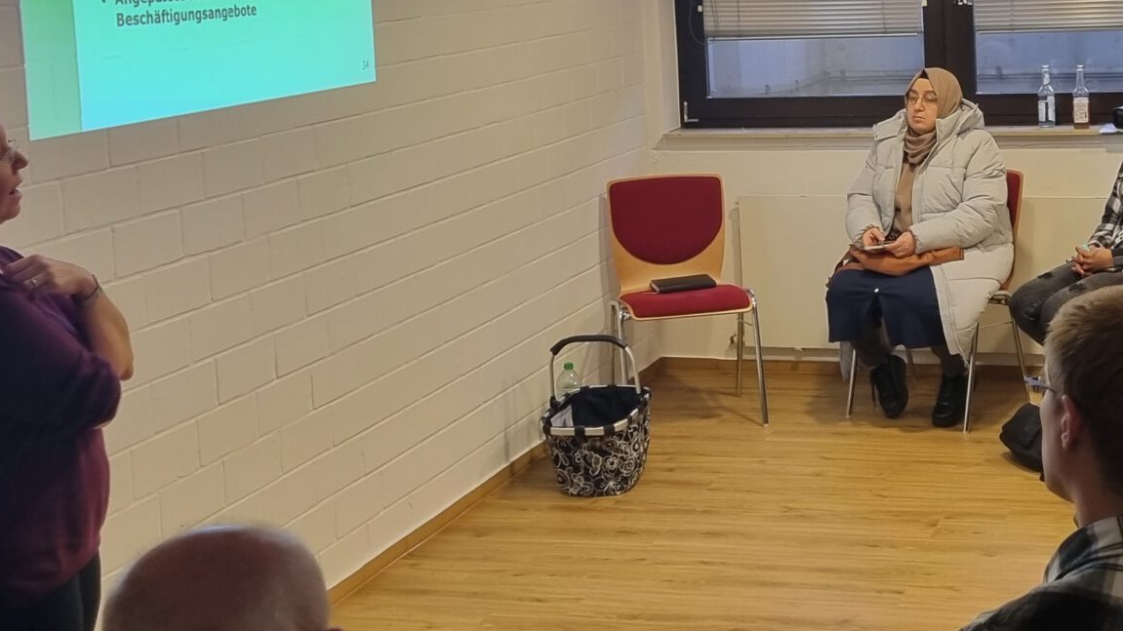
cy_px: 90
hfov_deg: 32.7
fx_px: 1876
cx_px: 850
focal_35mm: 63
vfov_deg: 18.8
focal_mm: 5.4
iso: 80
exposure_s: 1/30
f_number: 1.8
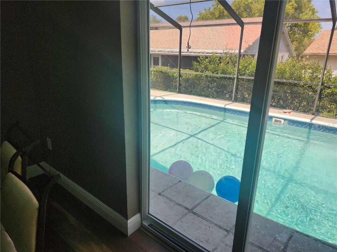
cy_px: 126
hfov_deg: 73.9
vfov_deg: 58.9
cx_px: 168
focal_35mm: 23
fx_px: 224
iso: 25
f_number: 1.8
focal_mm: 5.54
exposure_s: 1/488
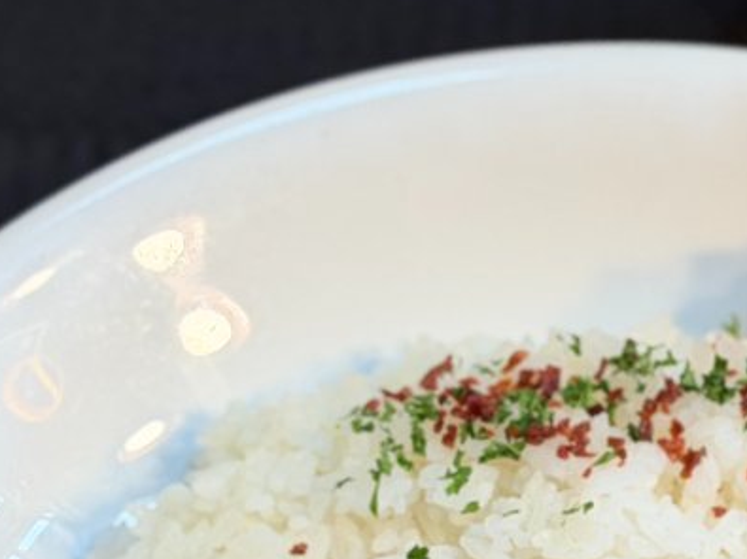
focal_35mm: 175
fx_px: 3775
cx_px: 790
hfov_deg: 11.2
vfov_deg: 8.4
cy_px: 708
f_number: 1.78
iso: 64
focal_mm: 6.76
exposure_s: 1/100
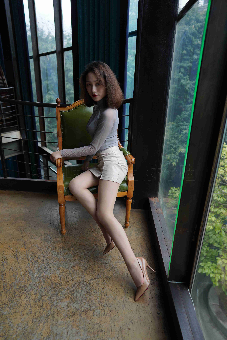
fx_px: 227
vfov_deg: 73.7
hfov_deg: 53.1
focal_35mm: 24
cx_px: 114
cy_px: 170
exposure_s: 1/320
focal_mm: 24
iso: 250
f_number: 2.8
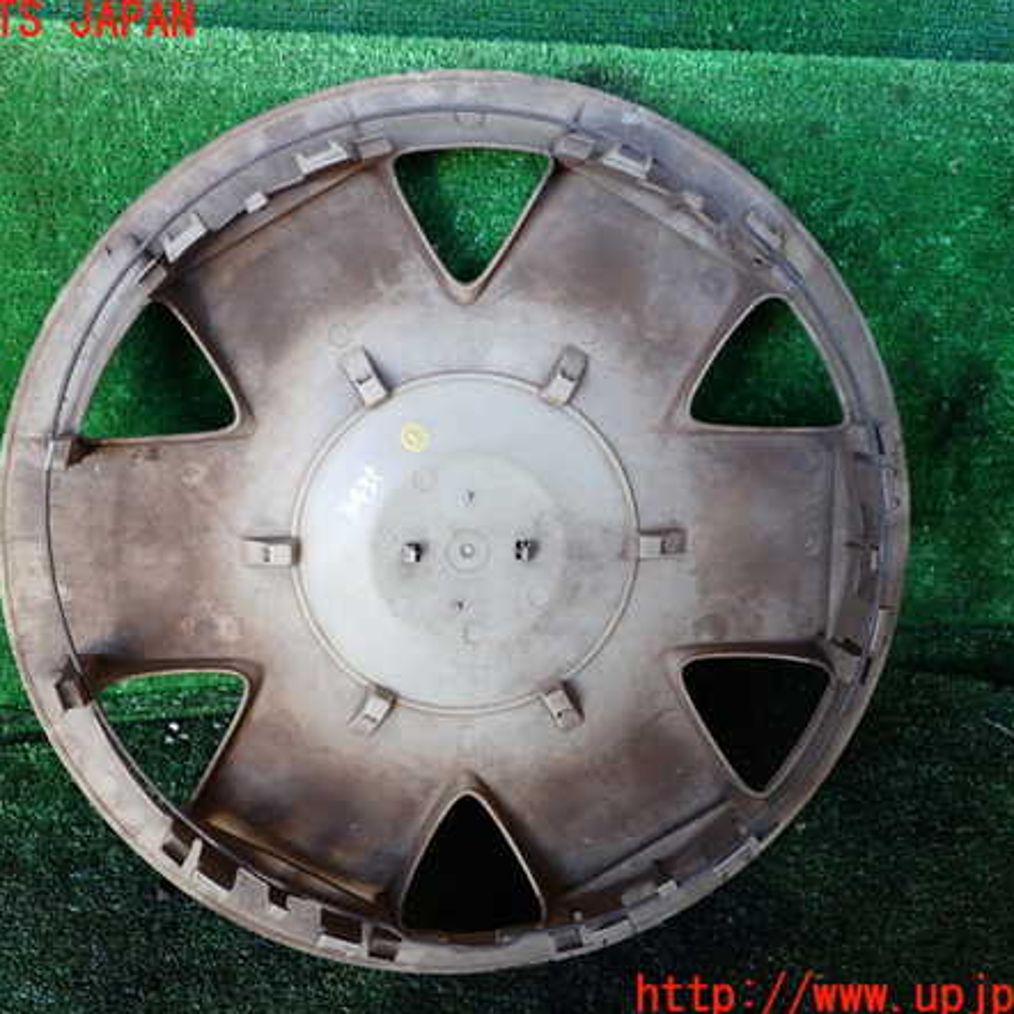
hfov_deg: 46.0
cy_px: 509
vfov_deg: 46.0
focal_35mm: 36
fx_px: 1193
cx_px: 466
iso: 200
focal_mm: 5.4
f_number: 2.3
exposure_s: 1/40
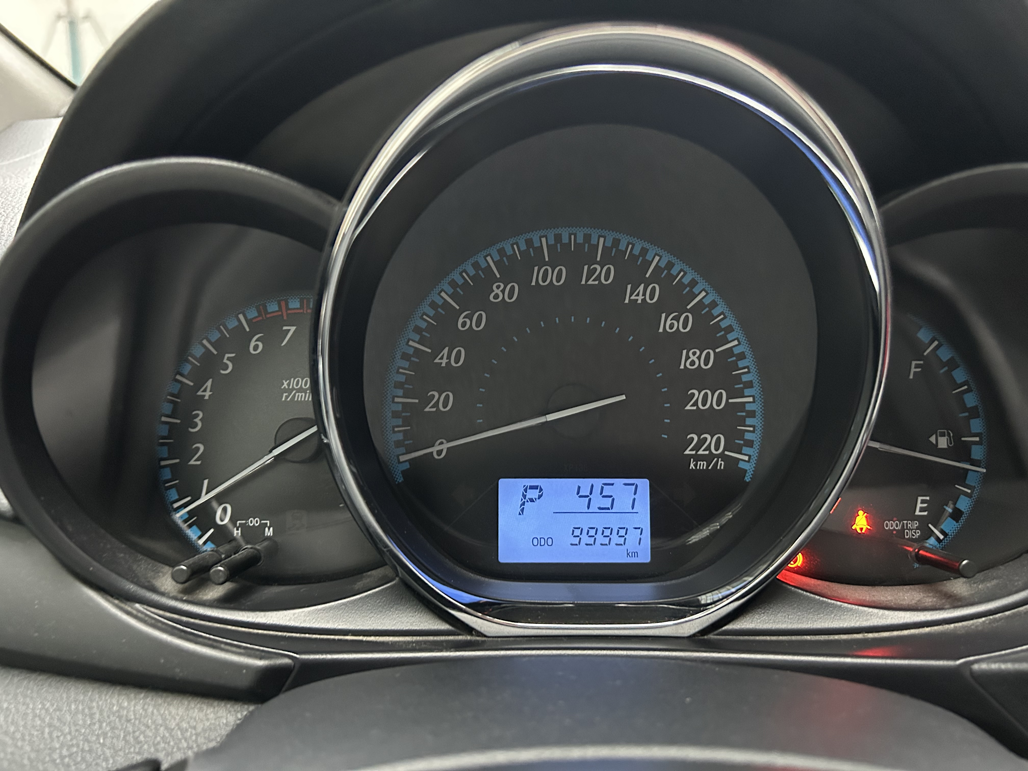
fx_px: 772
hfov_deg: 67.3
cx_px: 514
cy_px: 386
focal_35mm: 26
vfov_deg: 53.1
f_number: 1.5
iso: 640
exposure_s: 1/36
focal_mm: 5.7
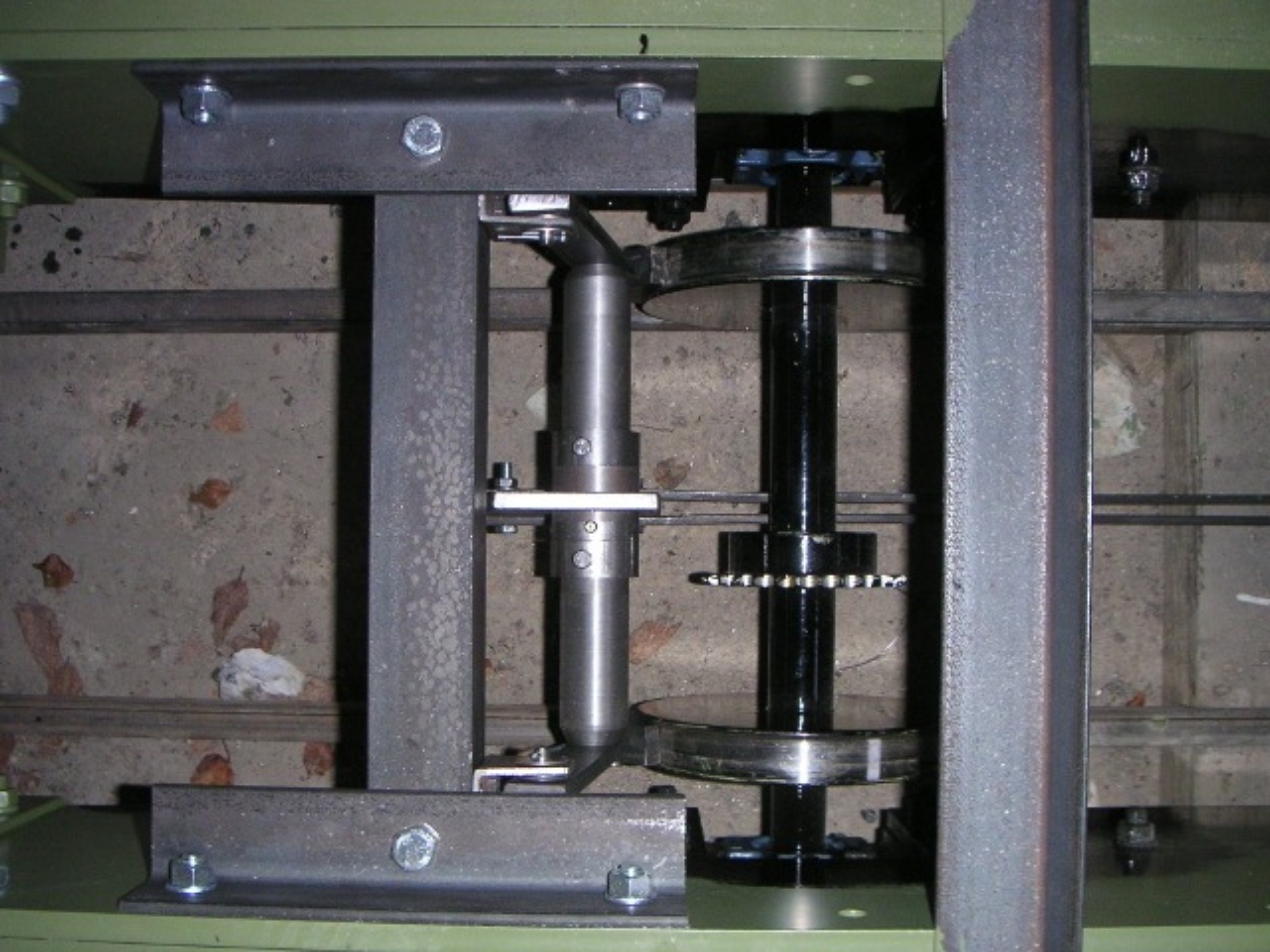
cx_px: 635
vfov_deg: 37.7
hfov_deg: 49.0
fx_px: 1394
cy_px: 476
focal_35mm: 38
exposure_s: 1/45
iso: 160
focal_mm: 6
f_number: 2.8
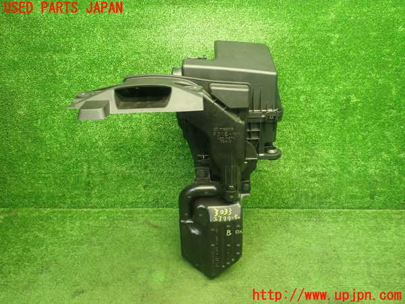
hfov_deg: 60.0
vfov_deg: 46.8
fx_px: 351
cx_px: 202
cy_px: 152
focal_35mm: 30
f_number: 2.3
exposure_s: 1/30
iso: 400
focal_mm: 5.4
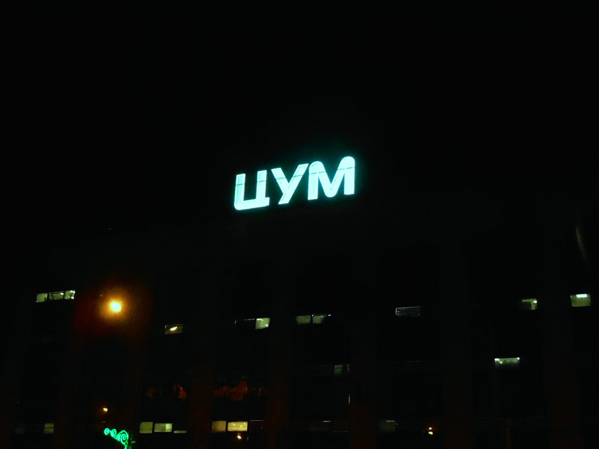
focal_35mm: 46
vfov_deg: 31.5
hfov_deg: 41.2
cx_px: 300
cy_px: 224
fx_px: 796
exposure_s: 1/30
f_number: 12.8
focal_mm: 8.3
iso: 3200
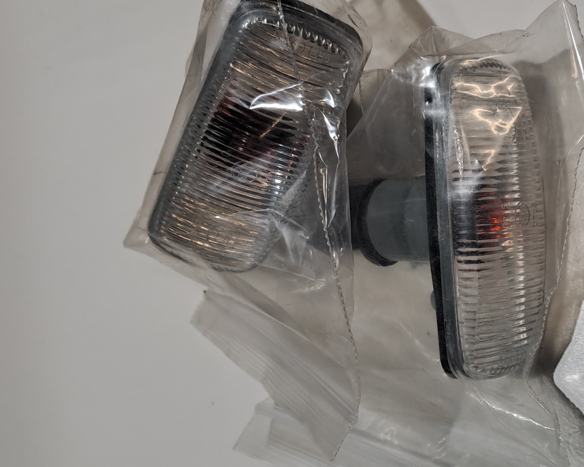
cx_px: 428
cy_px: 223
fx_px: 847
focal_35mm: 49
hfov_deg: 37.2
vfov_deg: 30.8
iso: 50
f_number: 1.8
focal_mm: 4.65
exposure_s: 1/100
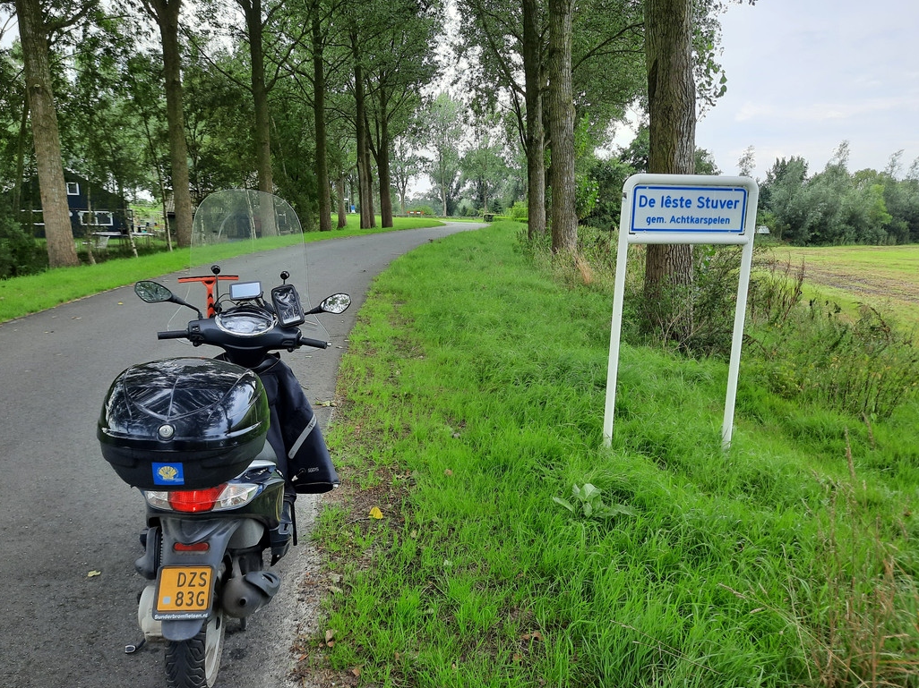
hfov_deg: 67.3
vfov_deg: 53.0
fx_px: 690
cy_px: 354
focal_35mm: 26
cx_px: 474
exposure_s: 1/127
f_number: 2
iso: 32
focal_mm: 4.6
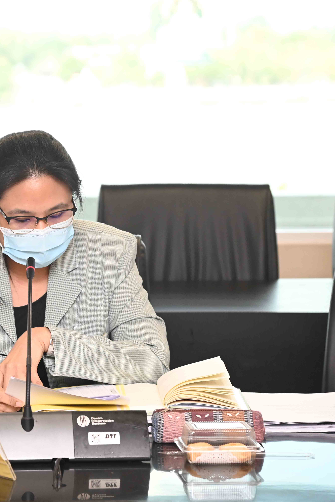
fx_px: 1814
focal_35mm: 130
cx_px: 23
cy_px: 251
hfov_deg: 10.5
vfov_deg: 15.8
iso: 4000
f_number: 5.6
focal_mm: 86
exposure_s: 1/320
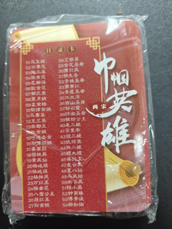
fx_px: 159
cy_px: 114
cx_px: 86
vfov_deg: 71.6
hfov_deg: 56.8
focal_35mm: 24
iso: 160
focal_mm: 5.59
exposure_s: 1/48
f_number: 1.8
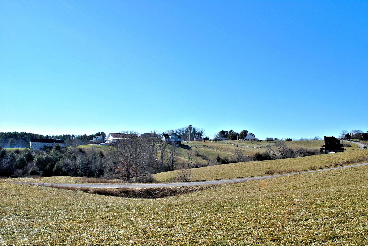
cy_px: 123
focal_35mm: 33
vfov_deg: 40.1
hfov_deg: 57.2
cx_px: 184
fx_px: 338
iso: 100
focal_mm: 22
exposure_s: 1/250
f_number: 8
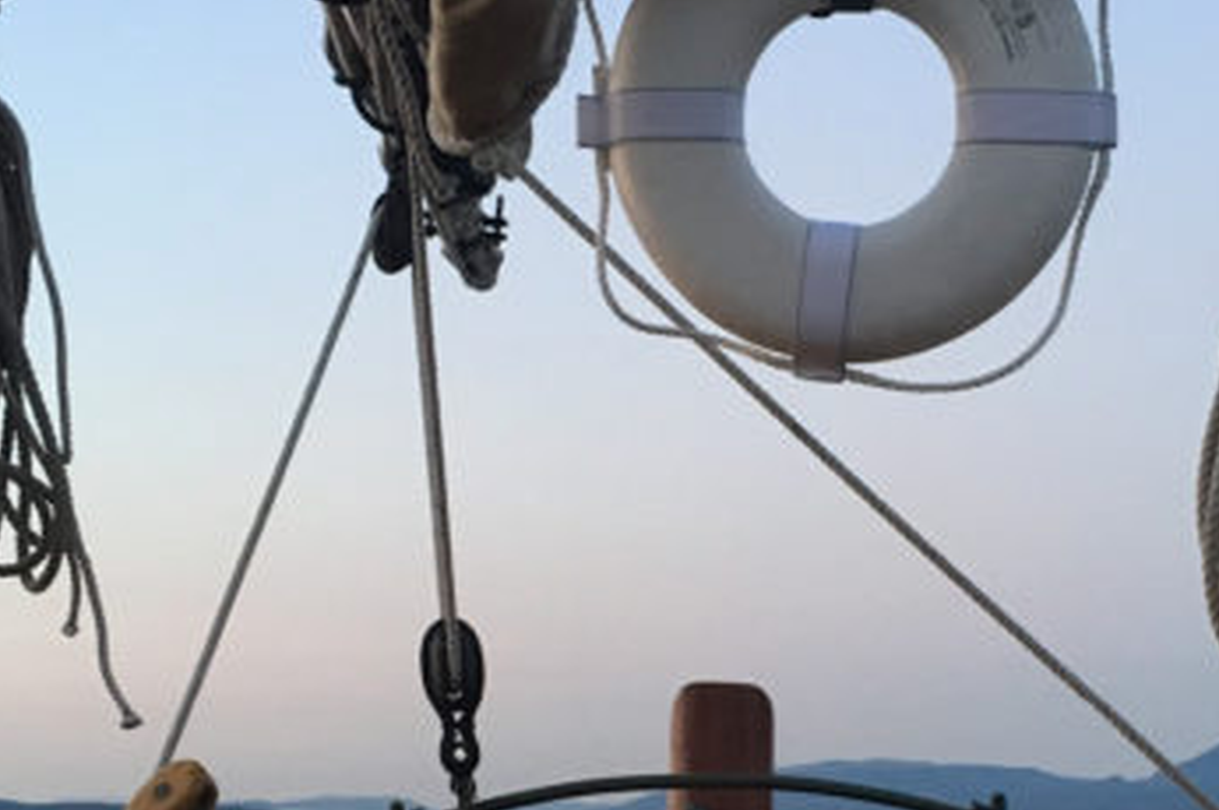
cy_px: 701
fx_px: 2267
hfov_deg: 30.0
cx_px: 750
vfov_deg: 19.9
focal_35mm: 67
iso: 200
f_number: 2.2
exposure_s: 1/24
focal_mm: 4.15
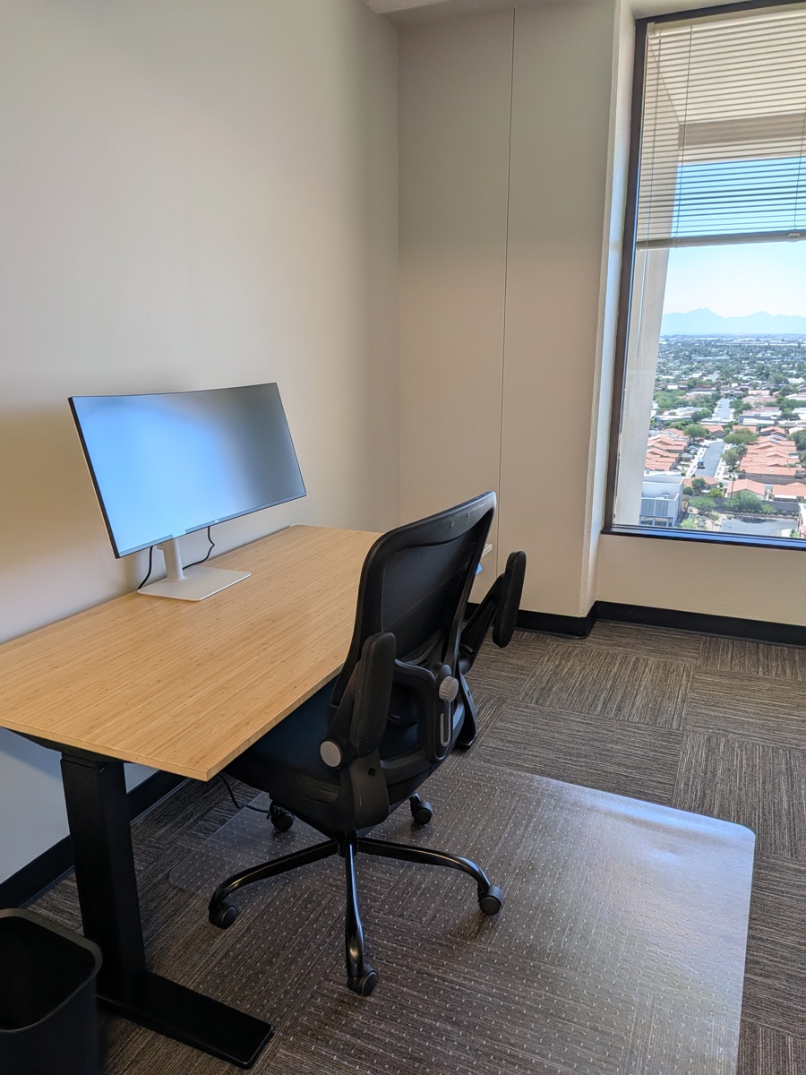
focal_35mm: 24
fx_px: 745
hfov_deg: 56.8
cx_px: 403
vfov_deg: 71.6
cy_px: 538
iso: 20
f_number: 1.7
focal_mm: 4.53
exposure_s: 1/50.1
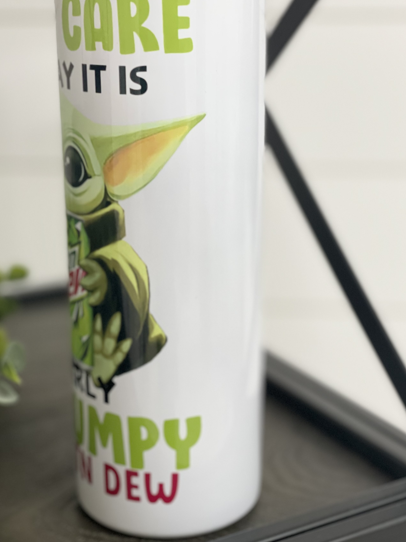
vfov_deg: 31.2
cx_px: 175
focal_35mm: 62
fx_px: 970
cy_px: 265
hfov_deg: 23.6
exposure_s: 1/60
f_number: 2
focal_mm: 6
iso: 160
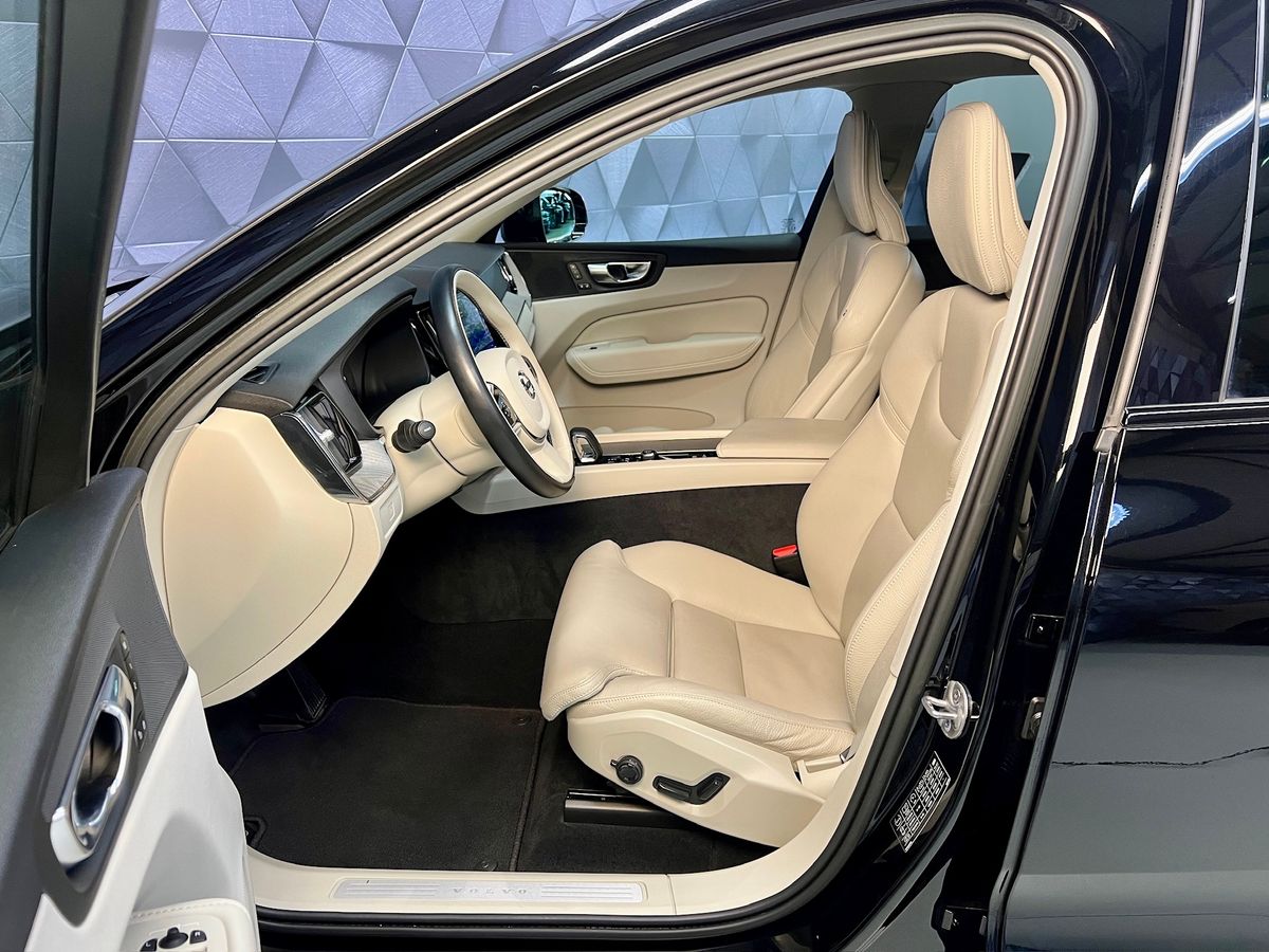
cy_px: 476
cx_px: 634
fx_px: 953
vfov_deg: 53.1
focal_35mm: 26
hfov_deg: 67.3
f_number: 1.5
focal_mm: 5.7
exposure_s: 1/50
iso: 160
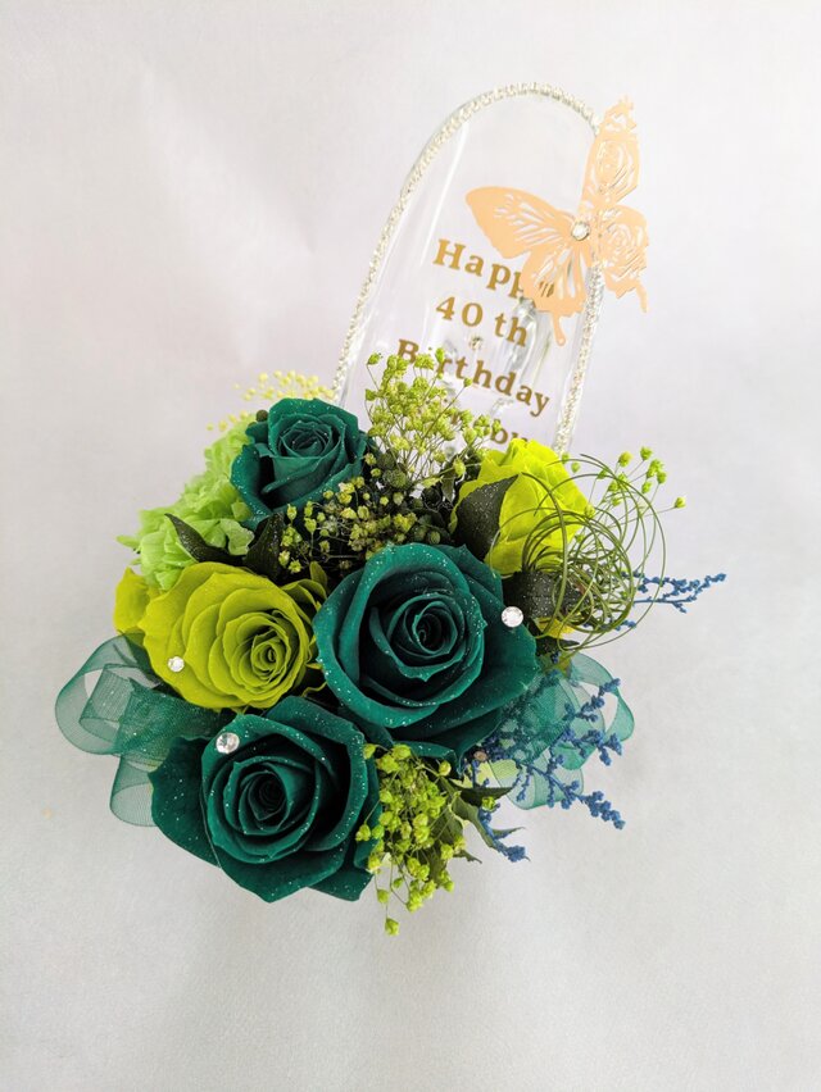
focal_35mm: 25
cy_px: 546
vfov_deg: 69.4
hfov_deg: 54.9
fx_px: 790
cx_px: 410
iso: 314
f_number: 1.89
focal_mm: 5.43
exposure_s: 1/40
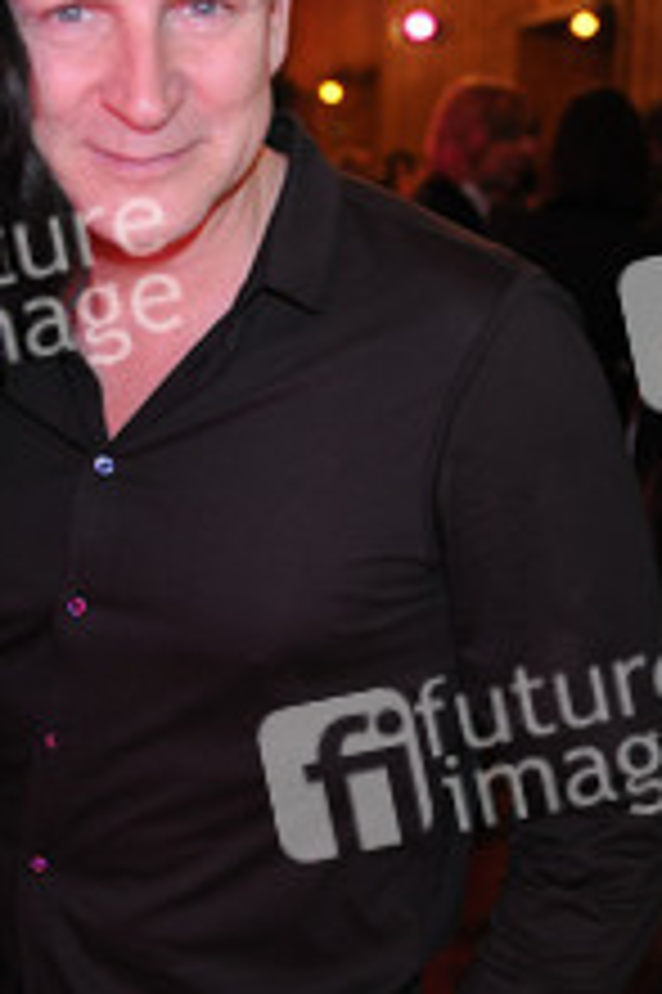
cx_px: 81
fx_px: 1547
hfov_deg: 23.6
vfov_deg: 35.6
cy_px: 531
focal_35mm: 56
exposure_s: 1/30
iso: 2000
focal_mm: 31
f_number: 2.8
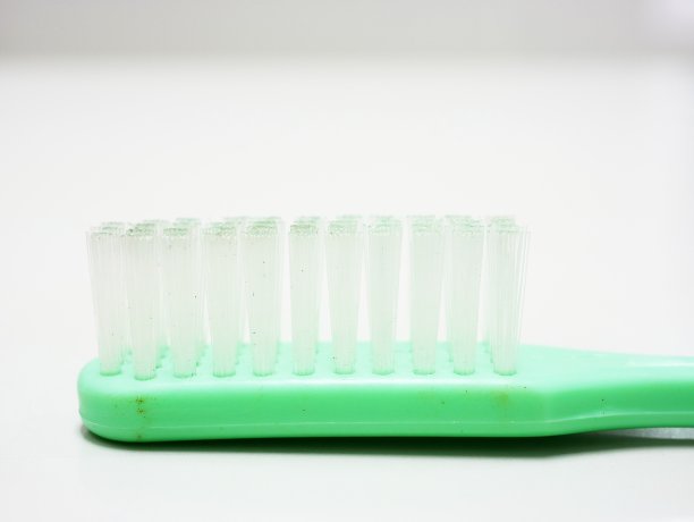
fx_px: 1204
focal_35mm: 60
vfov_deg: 24.4
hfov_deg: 32.2
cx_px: 347
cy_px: 261
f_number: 6.3
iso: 400
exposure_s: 1/8
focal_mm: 30
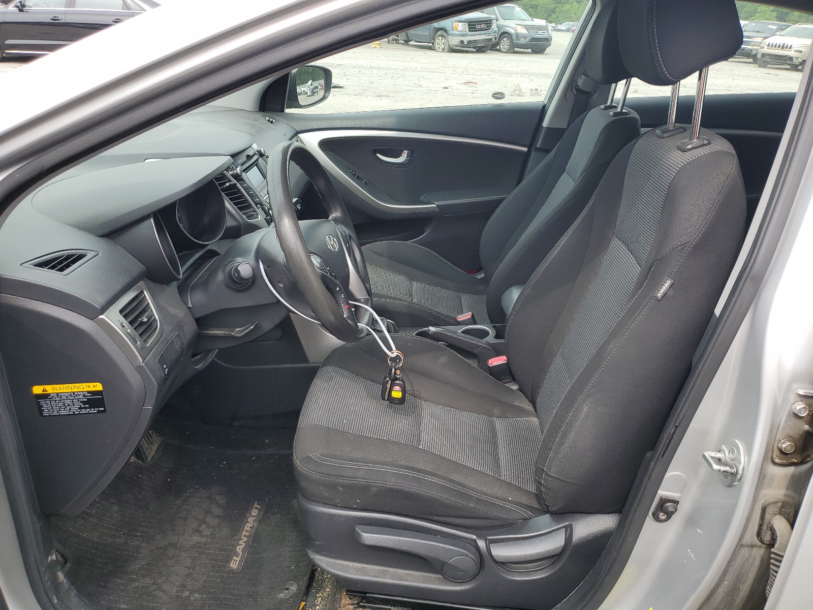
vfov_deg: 53.1
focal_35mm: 26
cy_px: 305
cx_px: 406
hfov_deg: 67.3
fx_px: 611
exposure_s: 1/526
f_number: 1.5
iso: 50
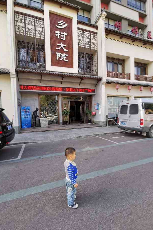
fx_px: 115
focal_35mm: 18
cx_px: 78
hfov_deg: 67.4
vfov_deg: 90.0
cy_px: 117
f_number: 2.2
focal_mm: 2.26
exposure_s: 1/141
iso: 50
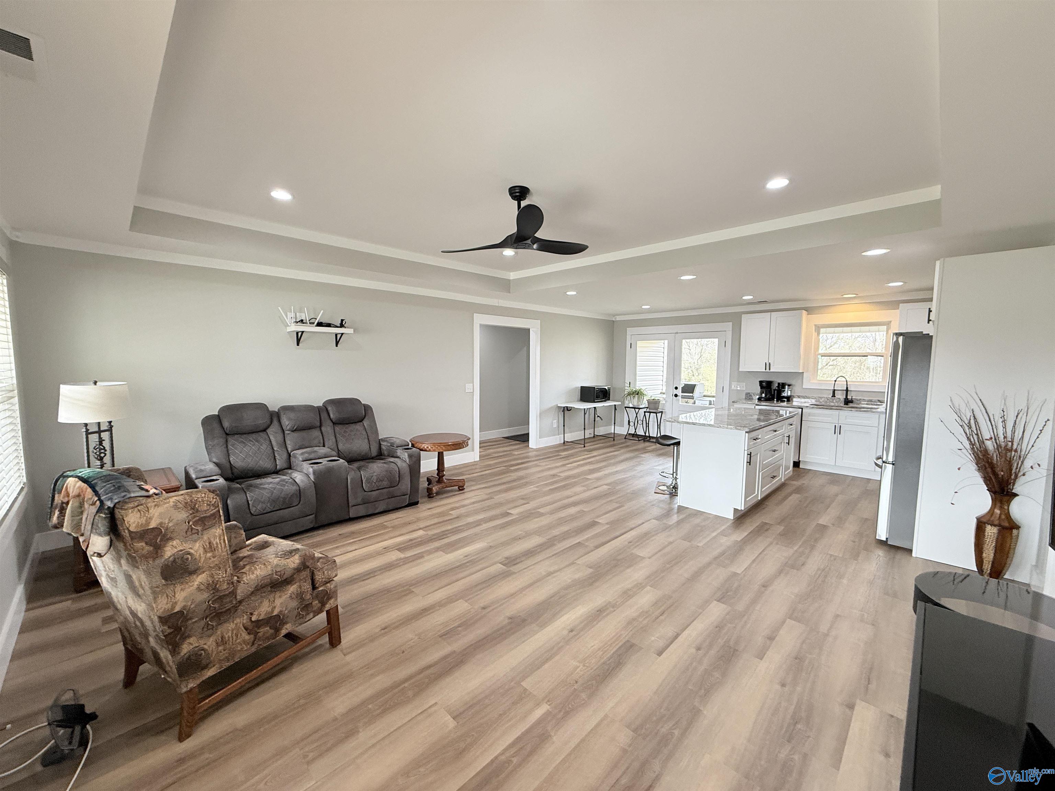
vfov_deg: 85.7
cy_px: 396
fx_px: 427
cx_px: 528
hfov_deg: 102.1
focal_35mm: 14
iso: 200
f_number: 2.2
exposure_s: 1/120
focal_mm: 2.22
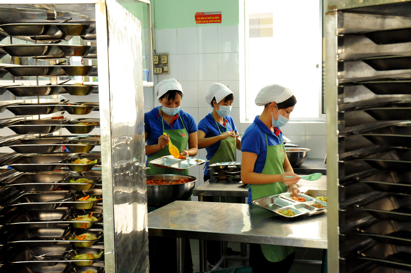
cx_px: 206
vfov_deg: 23.7
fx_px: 650
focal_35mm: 57
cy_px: 136
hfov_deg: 35.1
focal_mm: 38
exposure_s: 1/60
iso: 2000
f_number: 8
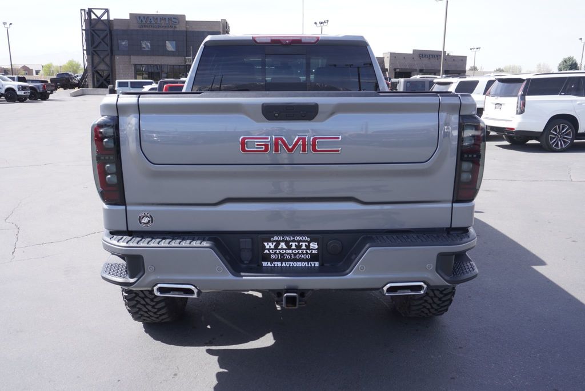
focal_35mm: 32
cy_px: 196
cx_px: 292
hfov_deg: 59.5
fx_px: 512
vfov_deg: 41.8
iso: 100
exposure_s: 1/160
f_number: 6.3
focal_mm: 21
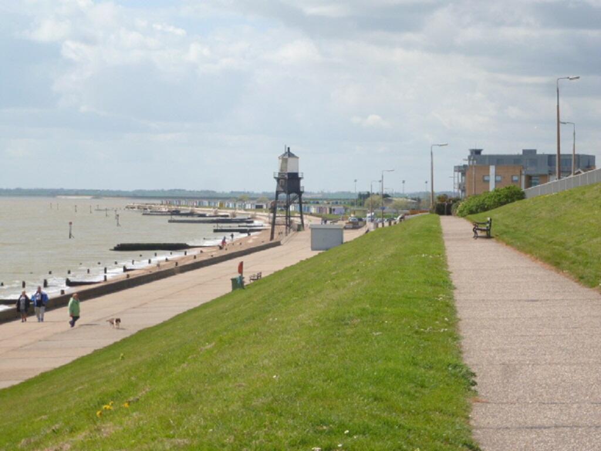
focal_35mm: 113
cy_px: 226
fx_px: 1962
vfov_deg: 13.1
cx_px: 300
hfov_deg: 17.4
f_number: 5.1
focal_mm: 20.2
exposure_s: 1/400
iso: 100
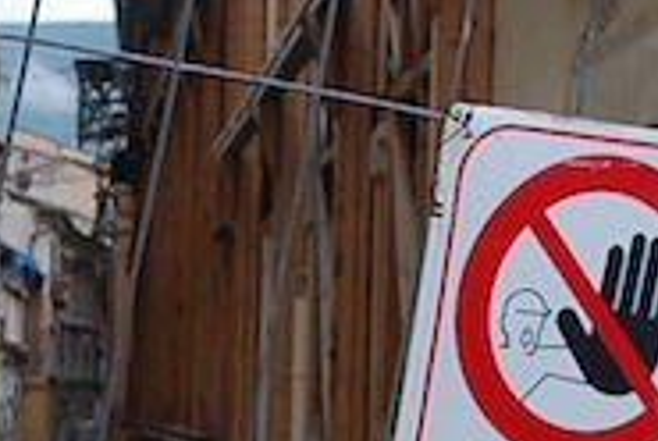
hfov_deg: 12.6
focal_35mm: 156
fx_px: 2856
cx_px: -249
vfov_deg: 8.8
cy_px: 377
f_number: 5.6
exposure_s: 1/125
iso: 110
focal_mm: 24
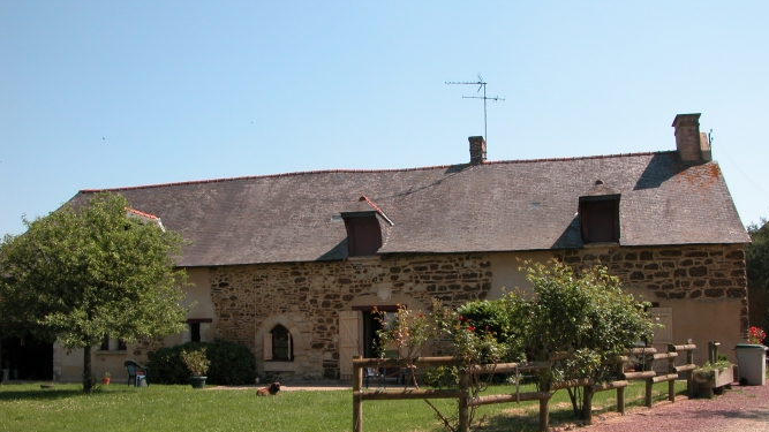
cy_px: 265
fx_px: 795
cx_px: 392
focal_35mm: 39
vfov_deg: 30.3
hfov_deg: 51.6
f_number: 6.3
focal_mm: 8.9
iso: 100
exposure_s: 1/260
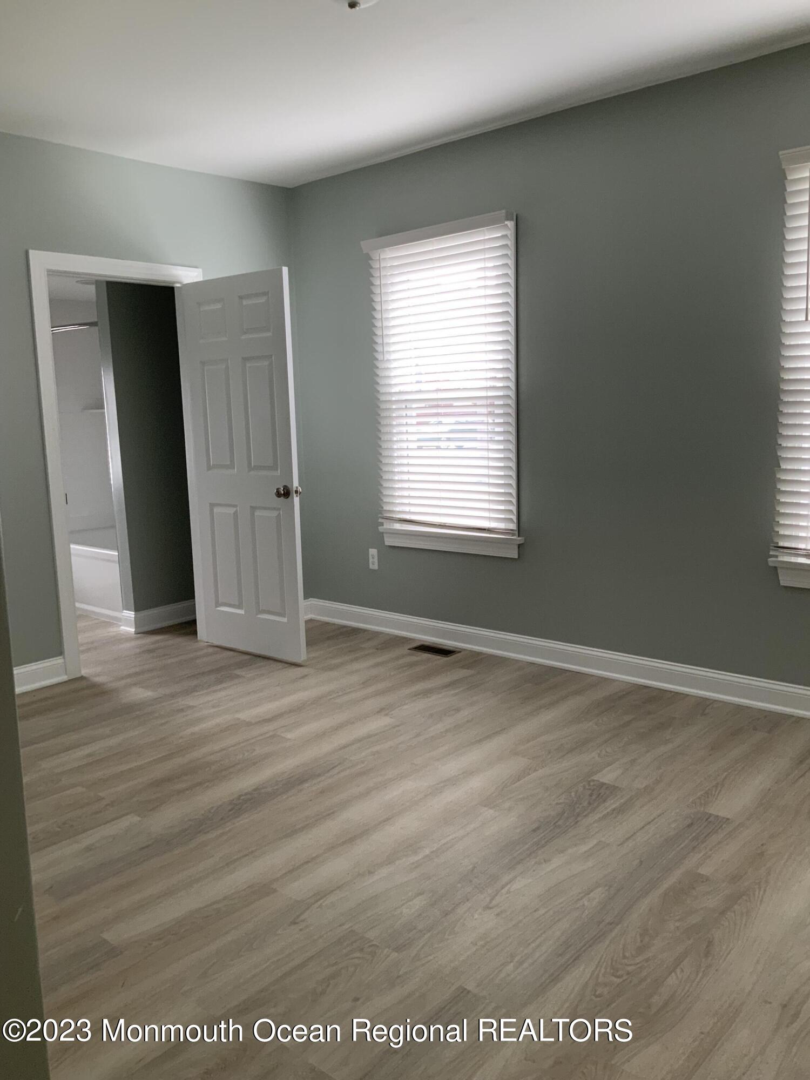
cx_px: 405
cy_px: 540
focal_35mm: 29
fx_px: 905
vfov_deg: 61.7
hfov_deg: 48.2
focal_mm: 3
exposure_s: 1/60
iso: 80
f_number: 1.8
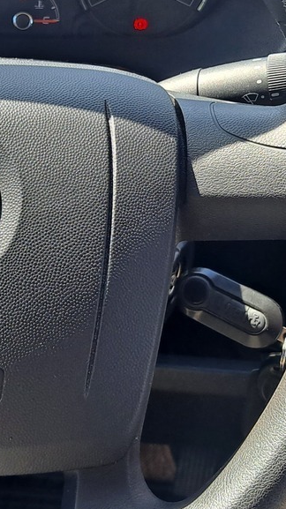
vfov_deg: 30.9
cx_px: 62
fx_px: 918
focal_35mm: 68
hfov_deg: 17.6
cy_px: 193
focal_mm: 4.6
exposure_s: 1/242
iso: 32
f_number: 2
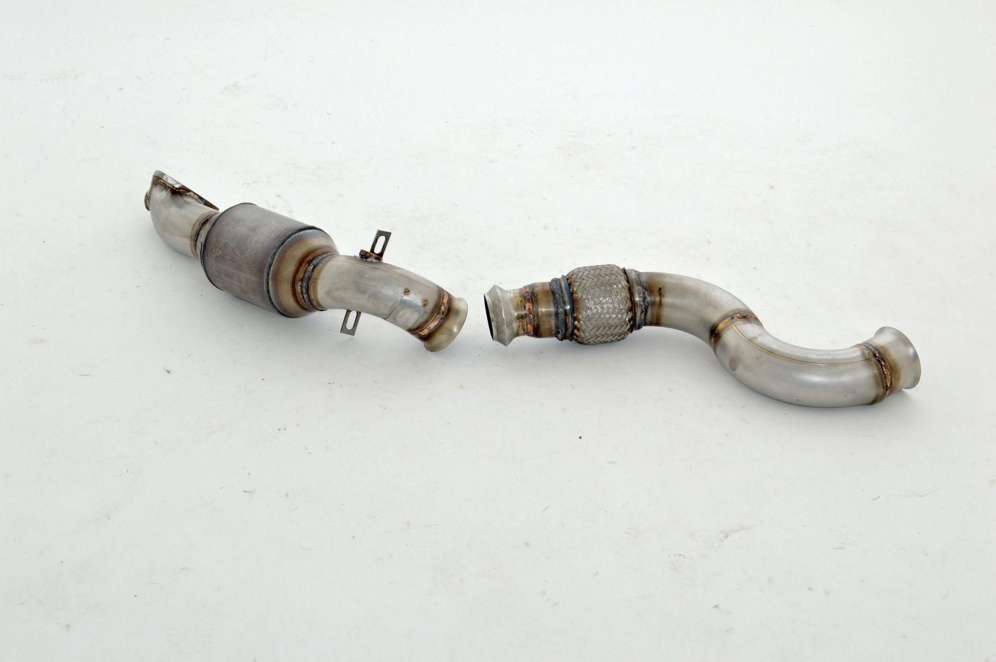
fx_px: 1866
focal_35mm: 68
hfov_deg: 29.9
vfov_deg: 20.1
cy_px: 331
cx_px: 498
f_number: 10
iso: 200
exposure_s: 1/160
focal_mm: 45
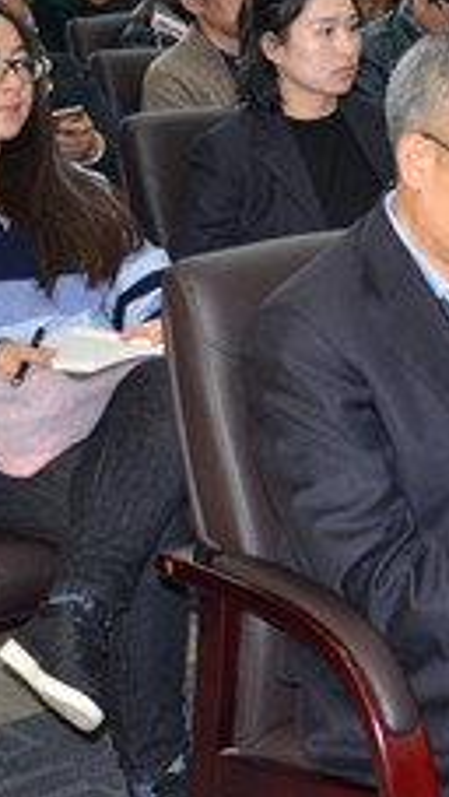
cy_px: 160
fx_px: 2184
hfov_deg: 11.0
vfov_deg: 20.4
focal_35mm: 103
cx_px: 807
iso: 800
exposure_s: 1/60
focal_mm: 25
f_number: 4
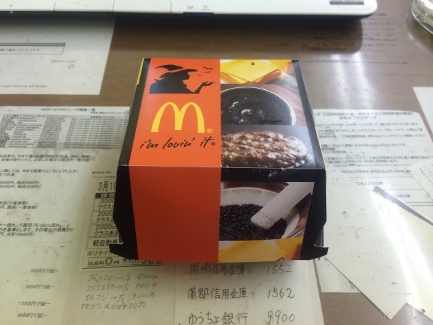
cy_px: 162
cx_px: 216
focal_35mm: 30
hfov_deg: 60.0
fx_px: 375
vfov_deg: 46.8
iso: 50
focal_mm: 4.12
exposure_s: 1/60
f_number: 2.2
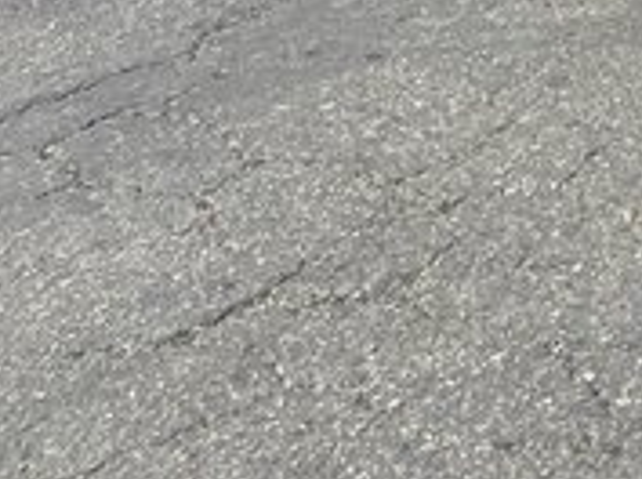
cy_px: -475
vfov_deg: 12.3
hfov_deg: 15.4
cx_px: 1237
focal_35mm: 106
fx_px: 1962
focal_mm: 5.7
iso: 50
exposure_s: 1/2083
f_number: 1.5
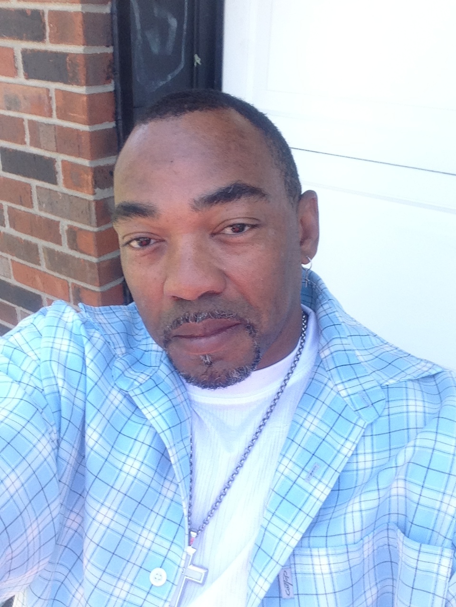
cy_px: 304
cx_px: 228
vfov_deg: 52.6
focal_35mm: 35
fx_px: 615
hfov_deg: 40.7
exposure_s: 1/126
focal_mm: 2.18
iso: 32
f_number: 2.4
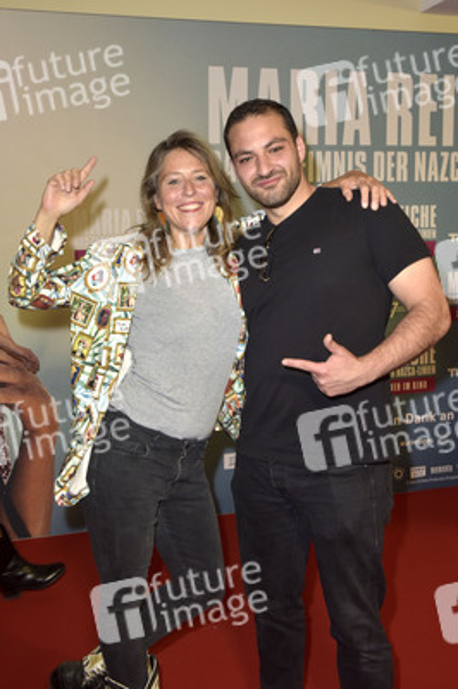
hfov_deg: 37.8
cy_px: 344
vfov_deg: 54.5
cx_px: 229
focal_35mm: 35
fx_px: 669
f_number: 5.6
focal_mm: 35
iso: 800
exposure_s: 1/200
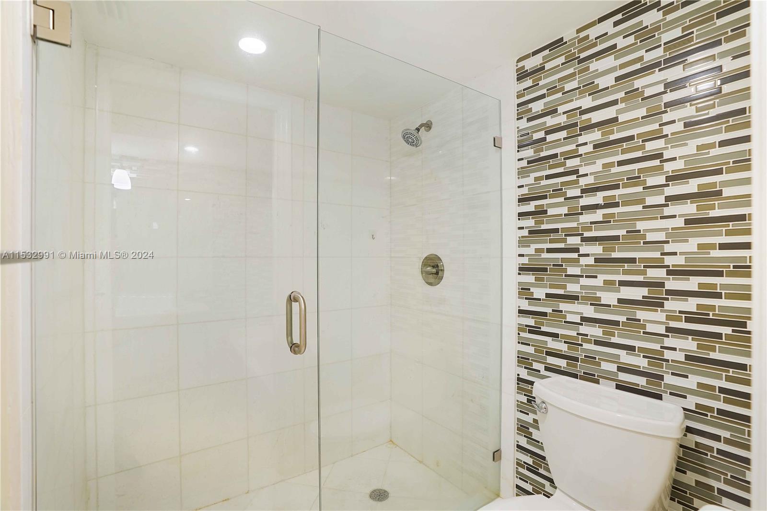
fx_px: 341
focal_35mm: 16
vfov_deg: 73.7
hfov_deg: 96.7
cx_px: 384
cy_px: 256
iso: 640
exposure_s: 1/100
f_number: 4.5
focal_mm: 16
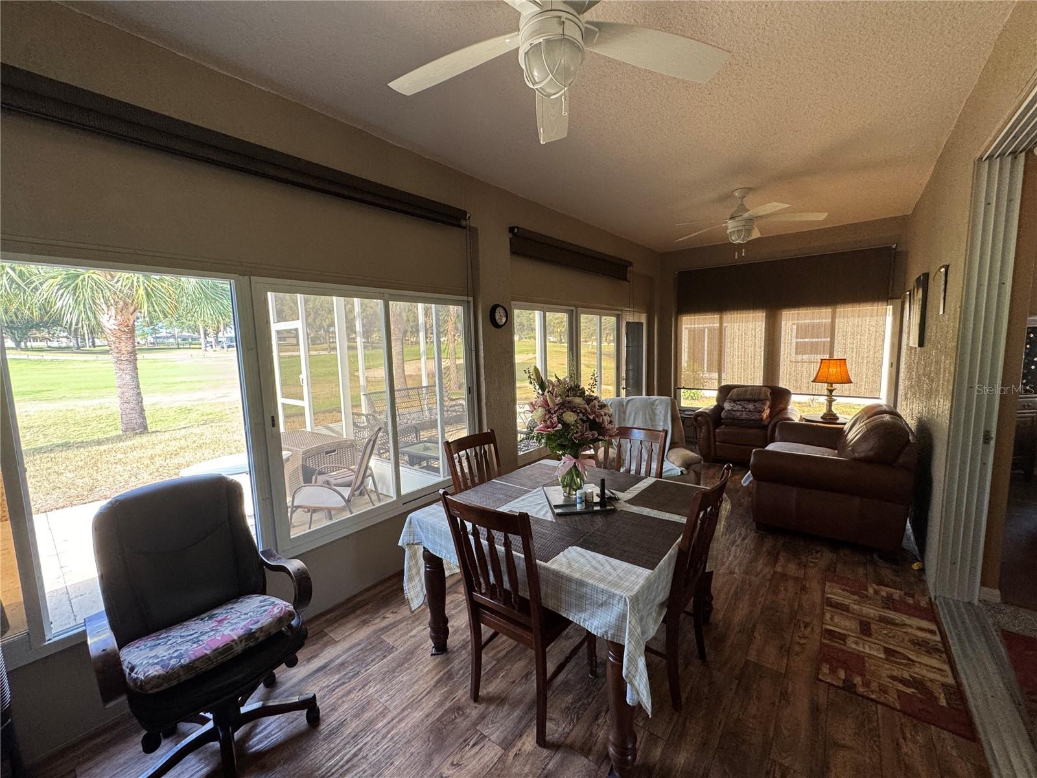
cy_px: 389
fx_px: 419
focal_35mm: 14
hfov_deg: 102.1
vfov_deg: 85.7
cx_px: 518
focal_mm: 2.22
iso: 160
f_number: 2.2
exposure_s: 1/99
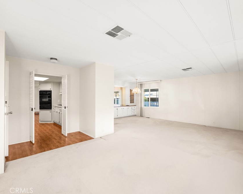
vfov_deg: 80.4
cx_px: 132
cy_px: 96
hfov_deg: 92.9
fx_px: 115
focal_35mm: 16
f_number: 8
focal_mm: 14
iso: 1000
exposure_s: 1/40
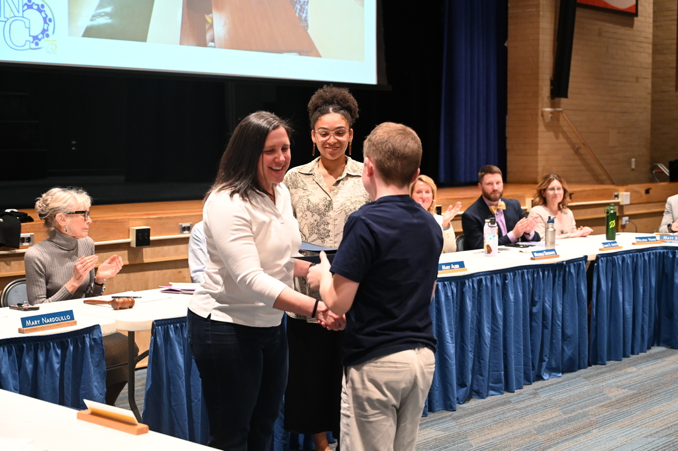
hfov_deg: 35.7
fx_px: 1054
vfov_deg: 24.2
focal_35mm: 56
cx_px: 339
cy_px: 226
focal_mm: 56
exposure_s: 1/100
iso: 3200
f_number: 4
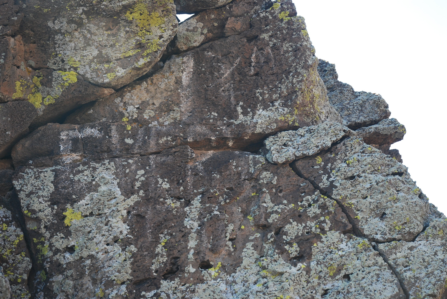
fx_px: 820
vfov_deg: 20.7
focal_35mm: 66
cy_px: 150
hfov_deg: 30.5
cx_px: 224
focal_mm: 44
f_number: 4.5
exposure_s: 1/60
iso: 320
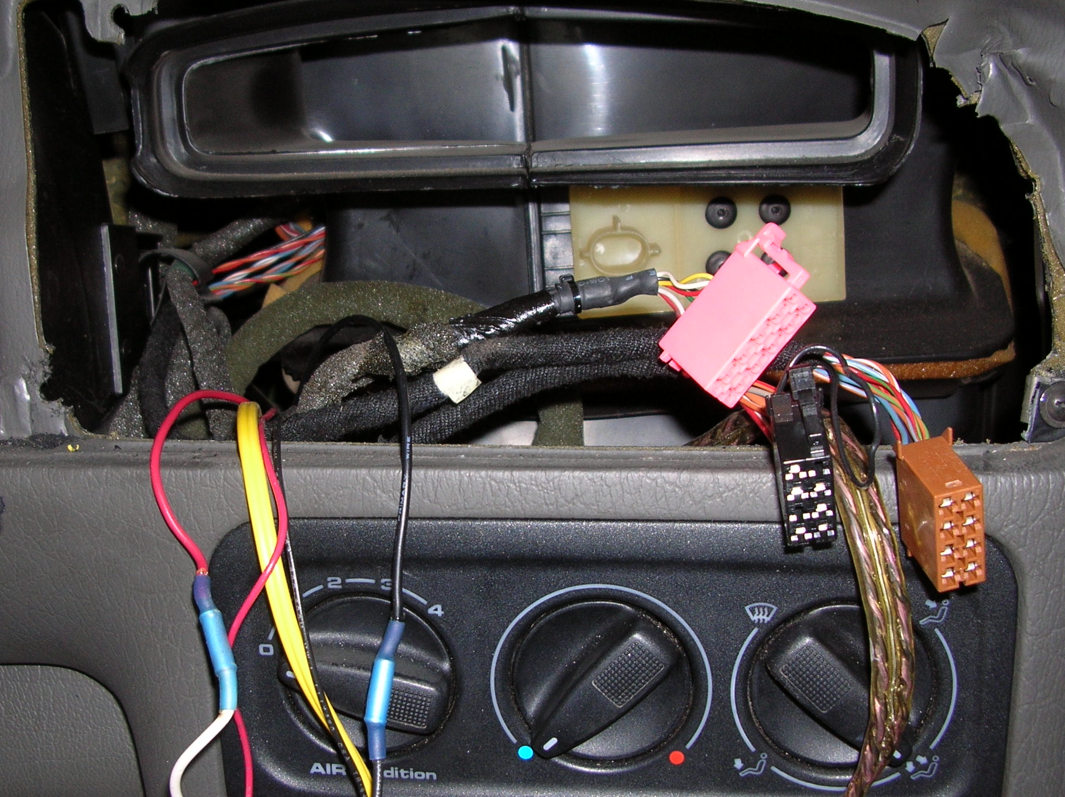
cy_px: 476
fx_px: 1353
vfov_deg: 32.7
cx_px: 458
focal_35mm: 44
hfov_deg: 42.9
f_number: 2.8
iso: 50
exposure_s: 1/60.1
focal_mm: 5.8
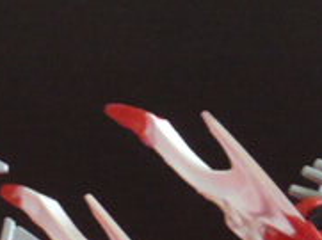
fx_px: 3389
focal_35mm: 365
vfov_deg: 4.1
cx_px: 402
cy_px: 224
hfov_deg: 5.4
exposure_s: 1/30
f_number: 3.2
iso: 400
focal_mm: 11.4
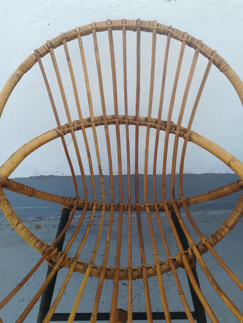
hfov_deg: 53.1
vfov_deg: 67.3
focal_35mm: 26
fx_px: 243
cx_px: 122
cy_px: 162
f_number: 2.2
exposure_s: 1/156
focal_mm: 3.83
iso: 50
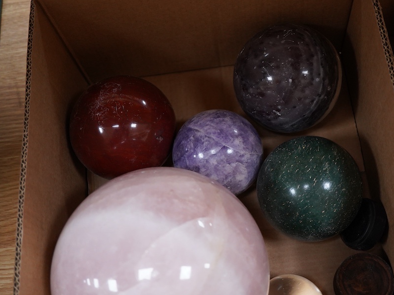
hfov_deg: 38.9
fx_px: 558
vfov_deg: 29.7
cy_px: 148
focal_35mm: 49
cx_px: 214
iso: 1600
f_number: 3.5
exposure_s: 1/125
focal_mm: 30
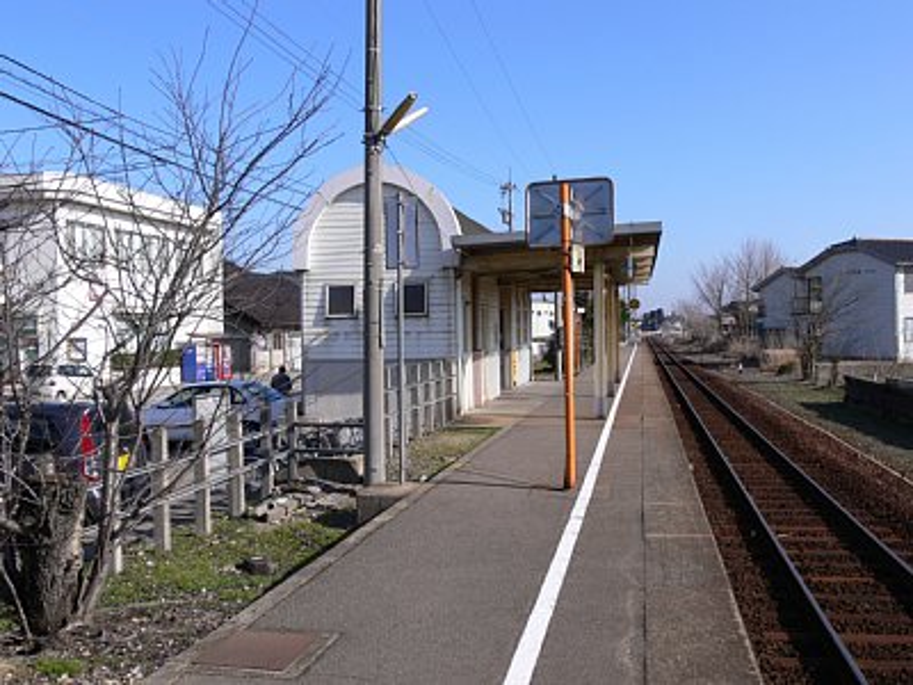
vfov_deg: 40.7
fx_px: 923
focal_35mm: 35
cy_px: 342
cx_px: 456
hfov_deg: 52.6
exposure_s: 1/320
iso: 80
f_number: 5.6
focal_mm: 7.4
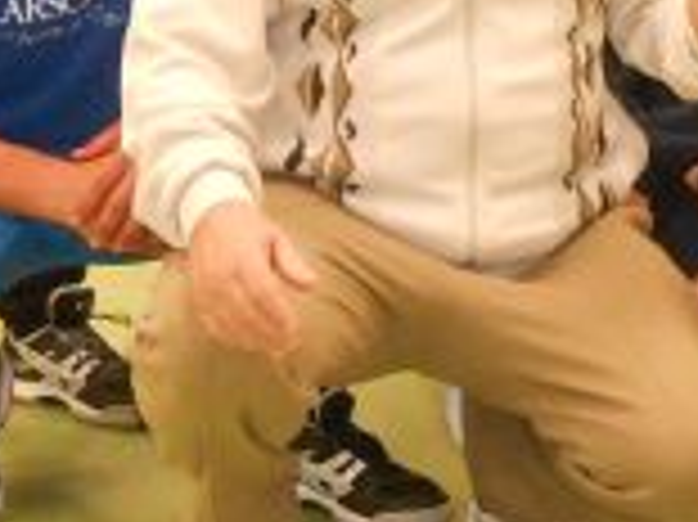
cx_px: 770
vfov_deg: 8.3
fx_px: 3546
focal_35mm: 176
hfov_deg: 11.1
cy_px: -135
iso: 500
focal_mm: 6
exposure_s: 1/30
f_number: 3.9
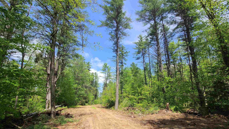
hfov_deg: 102.9
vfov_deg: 69.7
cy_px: 78
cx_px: 110
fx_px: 91
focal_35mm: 15
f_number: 2.2
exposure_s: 1/1027
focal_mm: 2.2
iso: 64
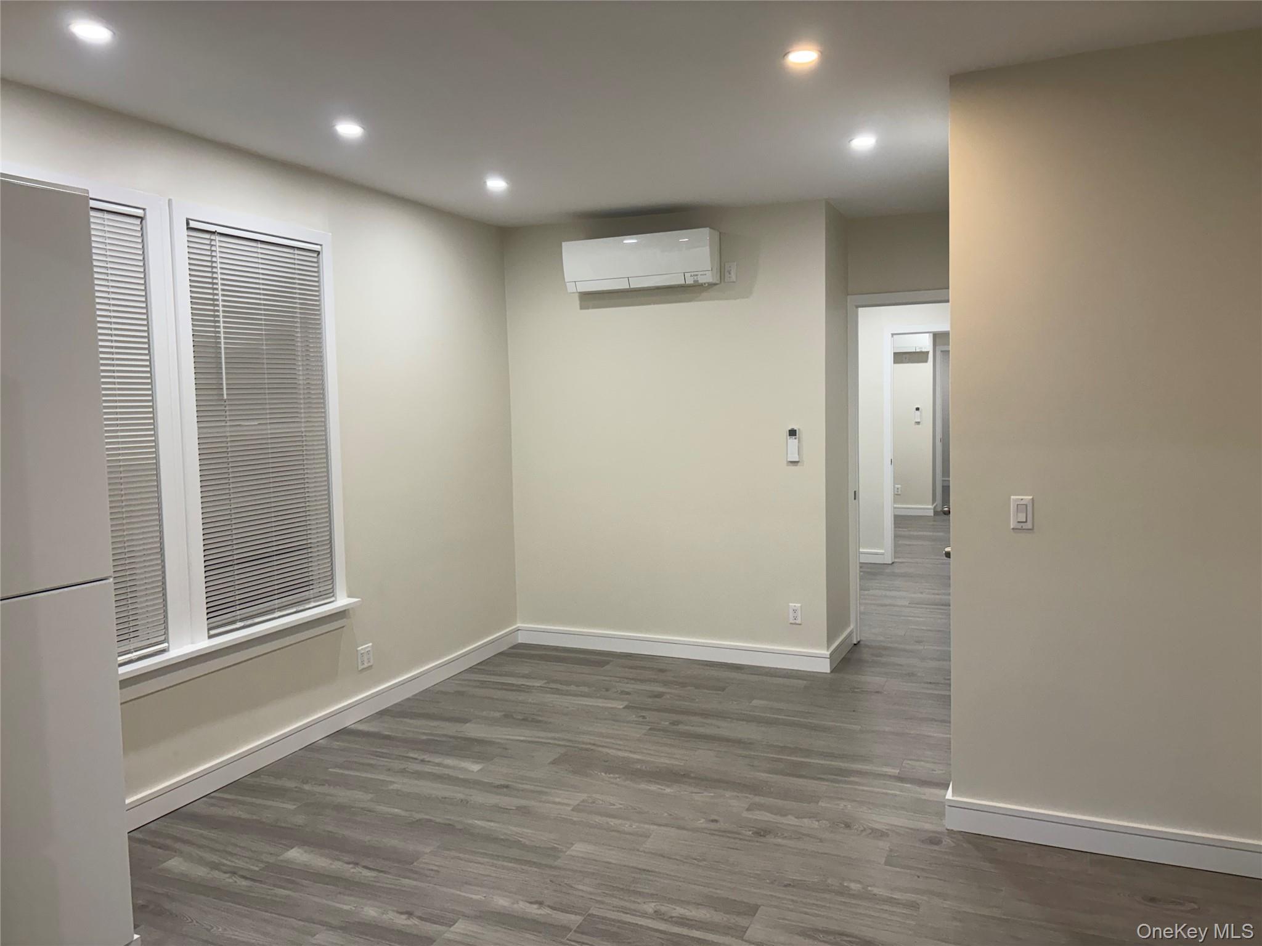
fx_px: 948
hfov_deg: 67.3
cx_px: 631
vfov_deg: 53.1
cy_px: 473
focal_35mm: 26
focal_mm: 5.96
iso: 125
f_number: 1.6
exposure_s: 1/120
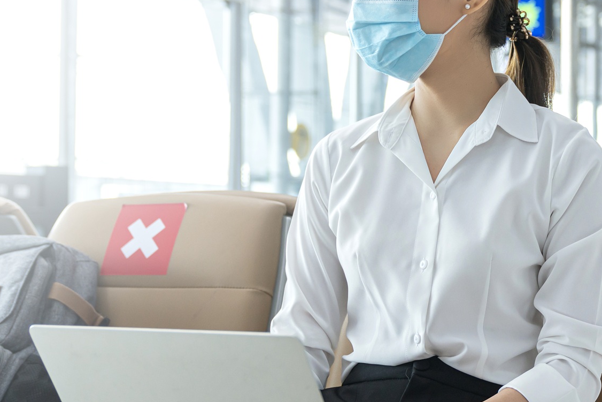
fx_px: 1204
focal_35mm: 72
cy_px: 221
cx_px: 600
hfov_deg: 26.6
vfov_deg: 18.9
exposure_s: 1/125
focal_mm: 34
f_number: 3.2
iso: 500
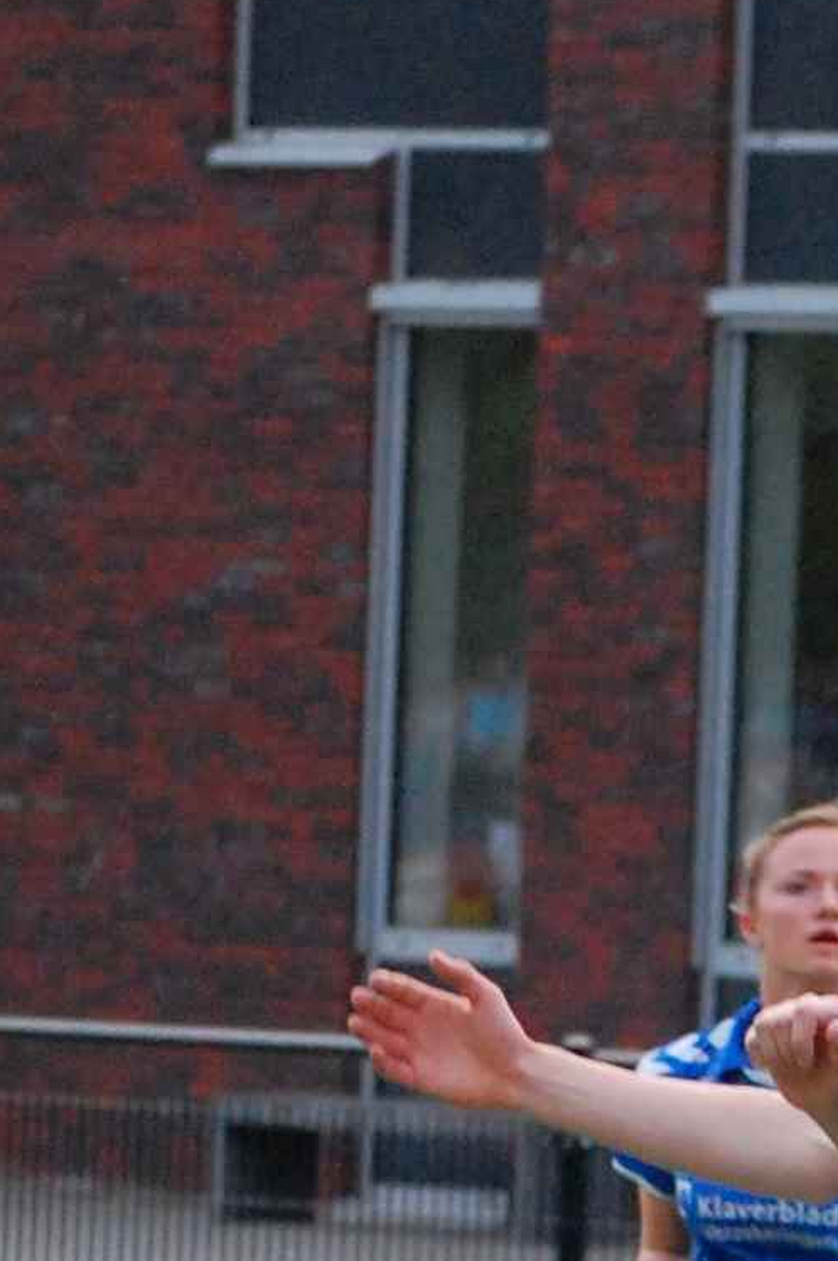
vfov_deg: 5.2
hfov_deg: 3.5
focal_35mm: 396
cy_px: 1210
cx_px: 1147
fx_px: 13858
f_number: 4.5
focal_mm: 86
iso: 1600
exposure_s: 1/500
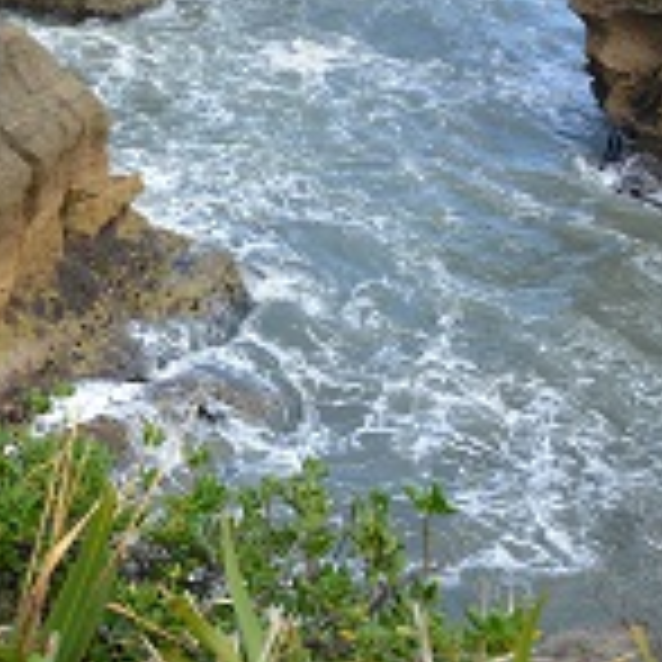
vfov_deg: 21.5
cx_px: -243
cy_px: 11
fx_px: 1688
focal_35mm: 78
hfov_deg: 20.0
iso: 200
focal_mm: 18
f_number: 8
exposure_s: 1/250
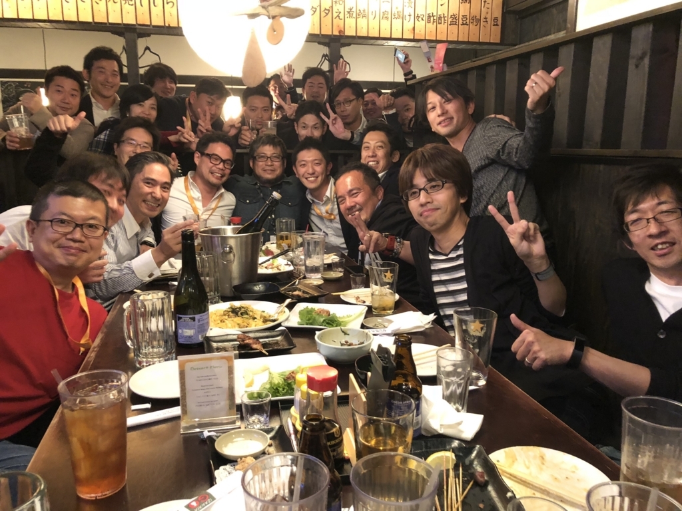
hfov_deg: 63.4
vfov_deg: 49.7
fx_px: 552
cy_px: 256
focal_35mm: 28
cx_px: 341
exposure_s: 1/4
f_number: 1.8
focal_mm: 4
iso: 160
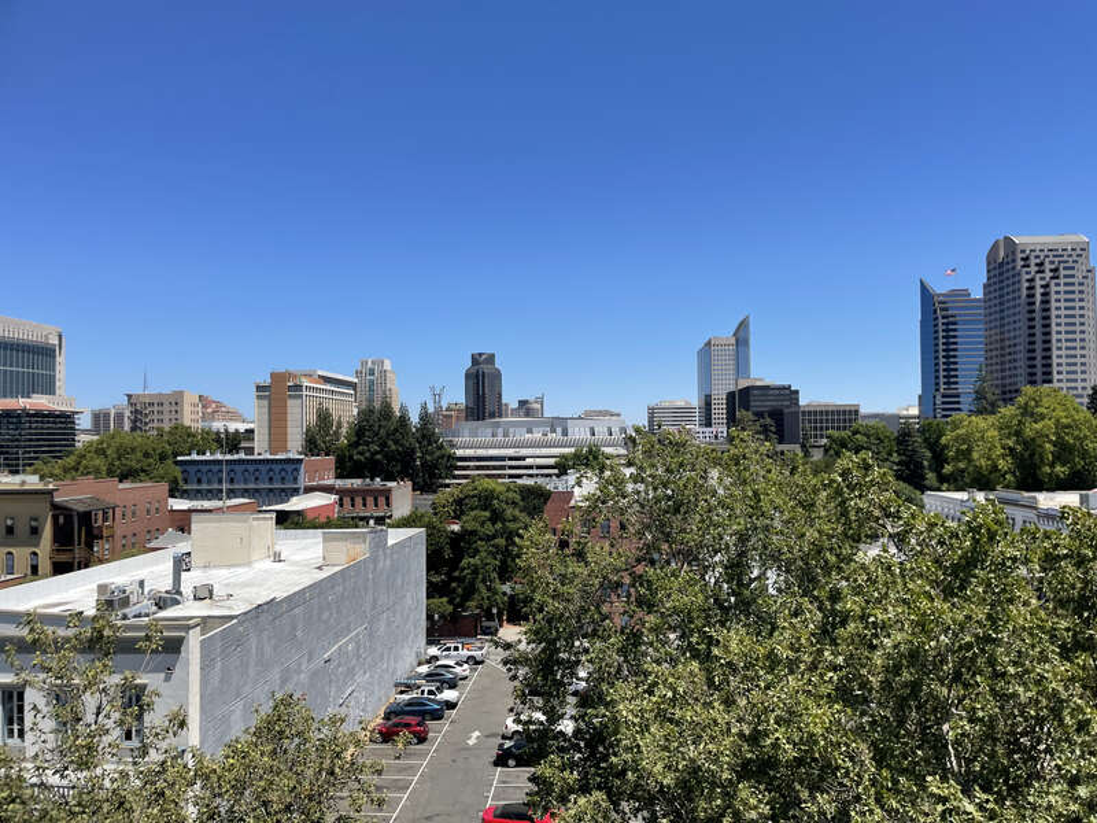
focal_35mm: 26
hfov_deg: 67.3
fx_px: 824
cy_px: 412
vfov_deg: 53.1
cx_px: 548
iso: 32
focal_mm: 4.2
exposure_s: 1/3731
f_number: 1.6
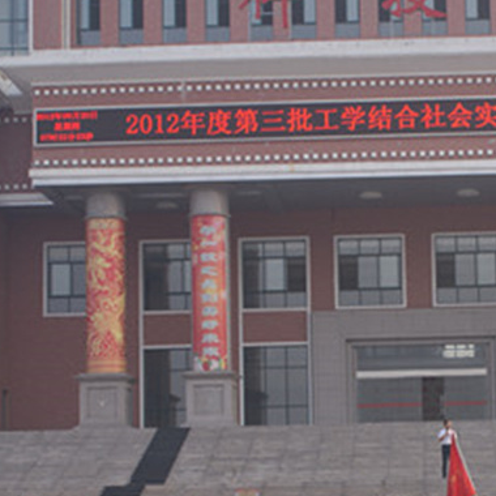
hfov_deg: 18.3
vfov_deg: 18.5
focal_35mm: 94
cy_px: 290
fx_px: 1522
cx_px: 419
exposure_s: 1/60
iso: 100
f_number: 6.3
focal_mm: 35
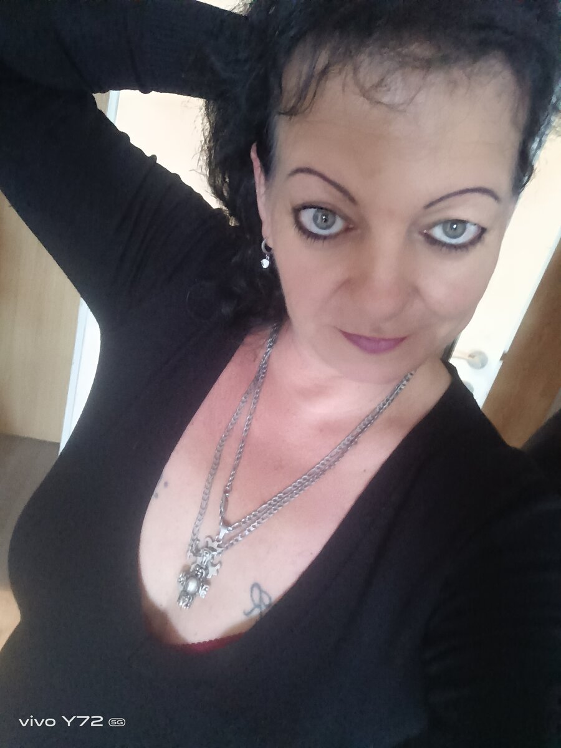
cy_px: 374
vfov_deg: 61.7
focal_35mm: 29
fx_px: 627
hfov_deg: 48.2
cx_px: 280
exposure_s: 1/25
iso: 5426
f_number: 2
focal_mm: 3.82
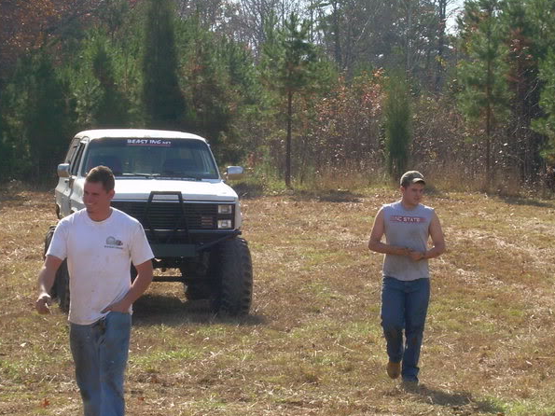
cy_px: 215
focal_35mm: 148
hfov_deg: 13.3
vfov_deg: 10.0
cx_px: 256
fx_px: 2372
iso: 50
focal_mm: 18.9
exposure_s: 1/105
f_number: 8
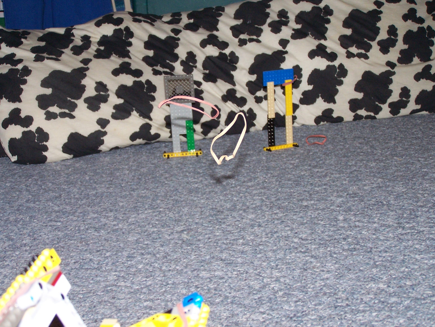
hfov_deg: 30.3
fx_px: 804
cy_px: 164
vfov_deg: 22.9
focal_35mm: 64
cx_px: 218
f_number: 3.2
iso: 140
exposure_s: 1/60
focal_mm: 10.7
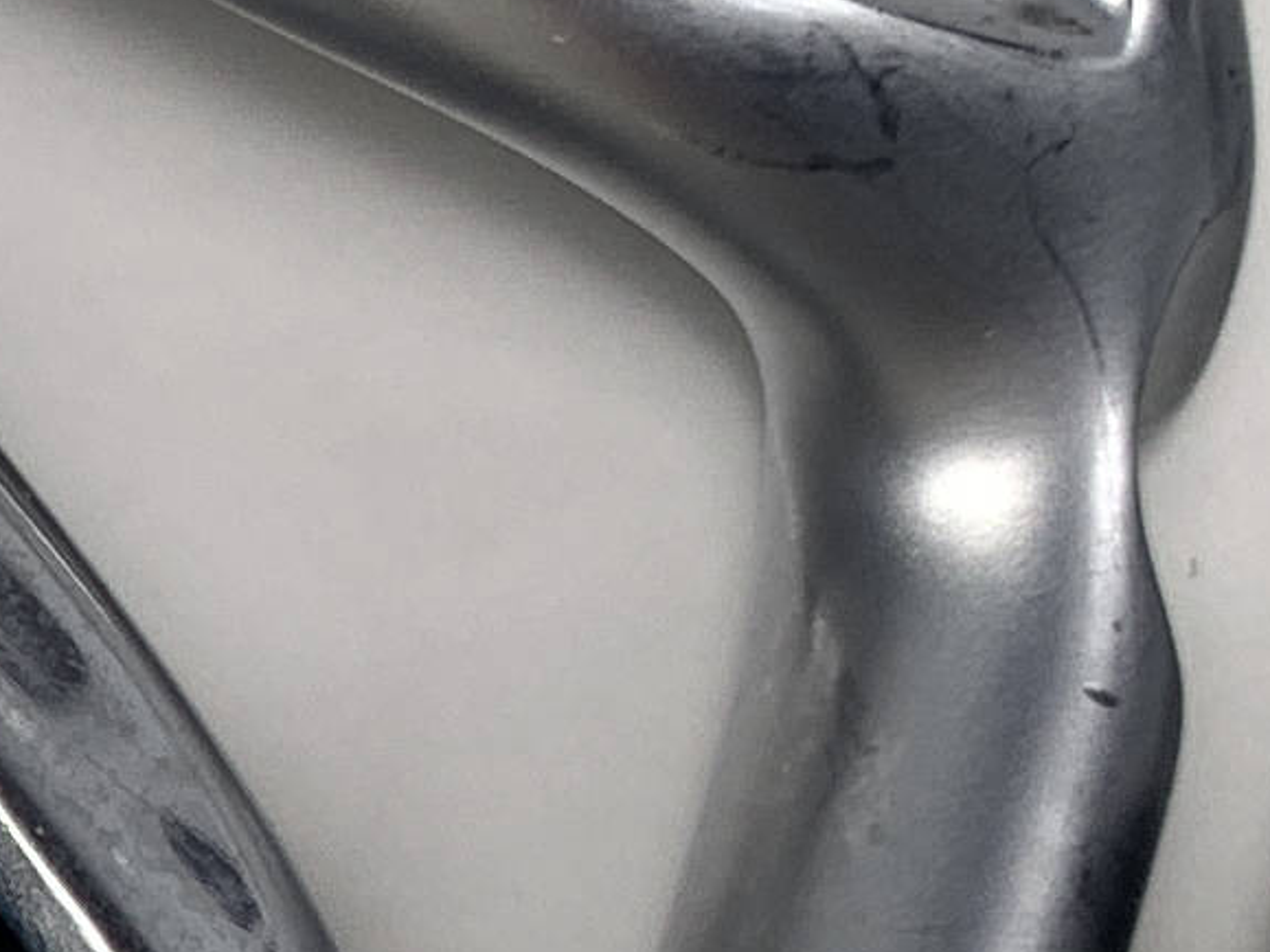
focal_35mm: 181
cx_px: -1507
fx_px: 6639
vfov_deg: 8.1
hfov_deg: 9.9
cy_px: 1228
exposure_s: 1/189
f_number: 1.8
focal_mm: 4.25
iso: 25
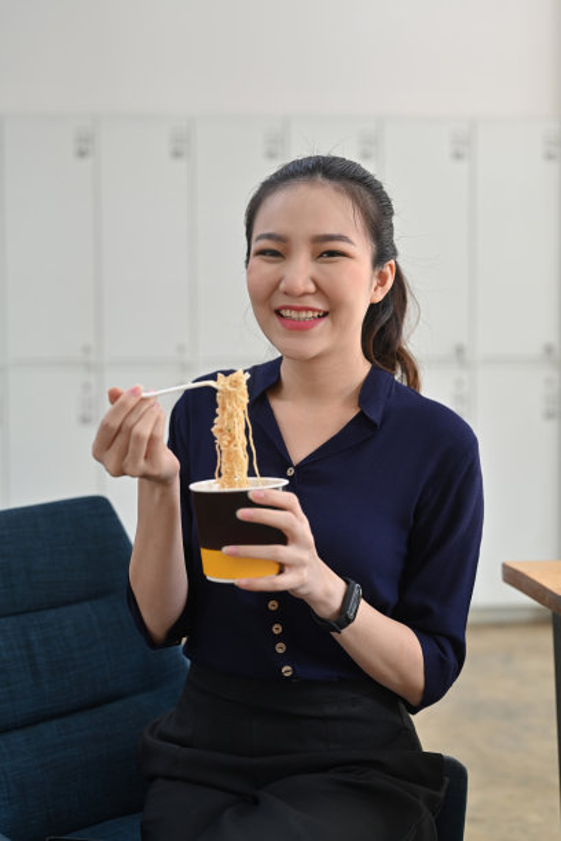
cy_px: 420
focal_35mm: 50
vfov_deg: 39.6
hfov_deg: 27.0
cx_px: 280
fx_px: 1169
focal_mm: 50
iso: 500
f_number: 2.8
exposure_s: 1/400
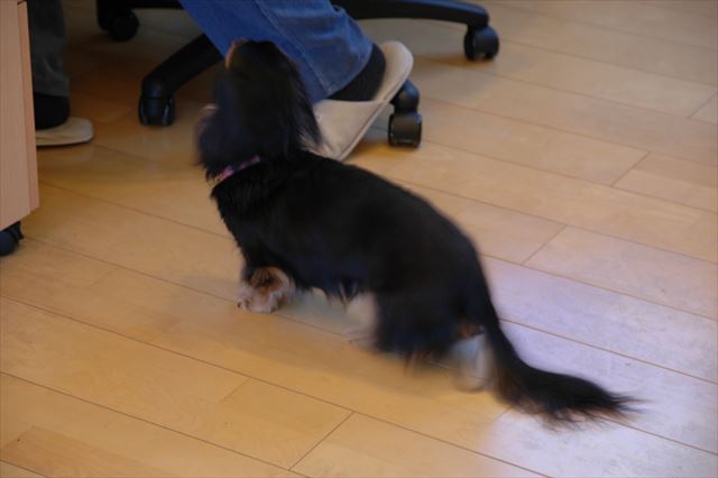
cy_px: 239
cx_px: 359
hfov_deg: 19.5
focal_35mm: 105
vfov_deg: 13.0
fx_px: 2093
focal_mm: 70
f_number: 4
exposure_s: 1/6
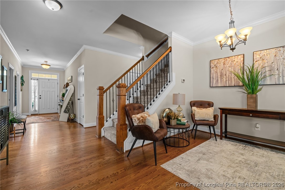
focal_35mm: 16
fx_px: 127
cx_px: 142
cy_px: 95
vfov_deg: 73.7
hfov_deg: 96.7
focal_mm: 16
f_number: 8
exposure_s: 1/4
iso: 400
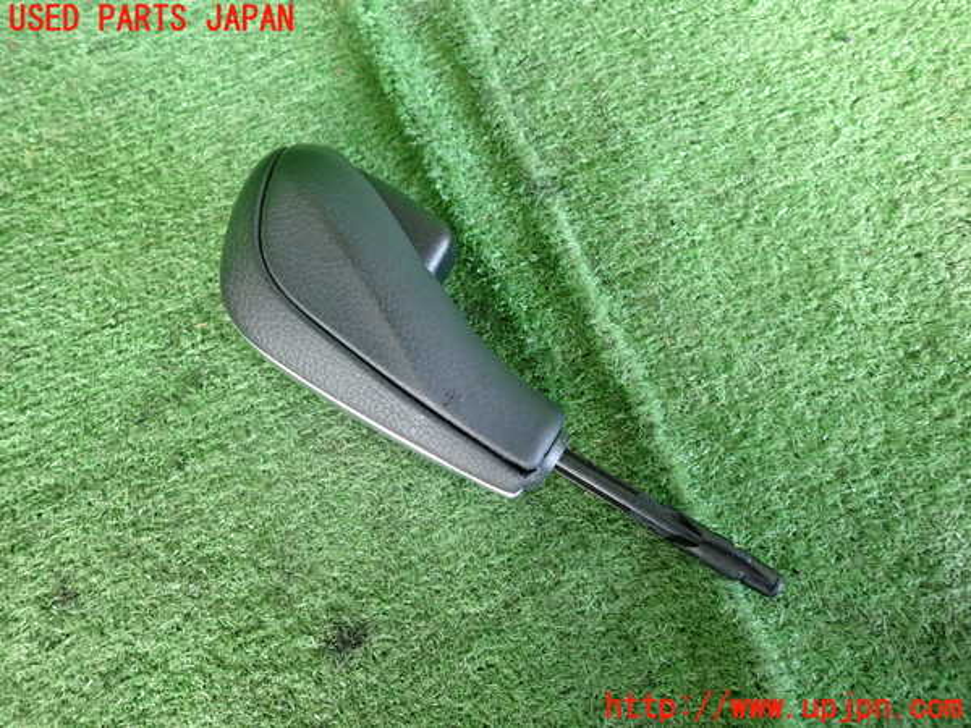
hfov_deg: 69.4
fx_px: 701
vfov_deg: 54.9
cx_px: 486
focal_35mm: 25
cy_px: 364
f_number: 2
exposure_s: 1/60
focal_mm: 4.5
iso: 200
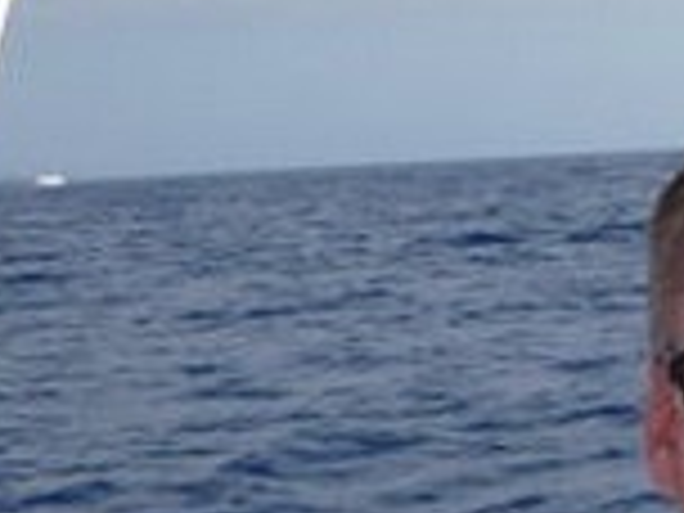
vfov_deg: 12.3
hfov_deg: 16.1
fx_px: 2292
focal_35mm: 116
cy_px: 729
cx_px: 878
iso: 100
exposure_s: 1/1000
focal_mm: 4.9
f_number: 3.3
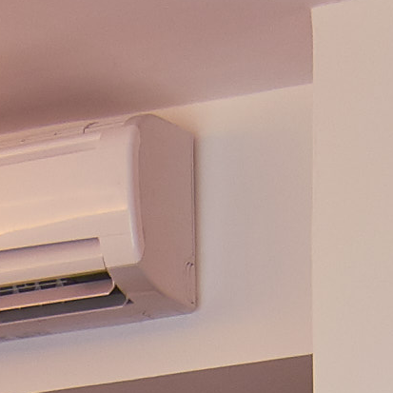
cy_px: 969
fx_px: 2338
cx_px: -113
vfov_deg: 8.7
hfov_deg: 9.4
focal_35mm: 182
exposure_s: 1/5
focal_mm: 12
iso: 100
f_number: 8
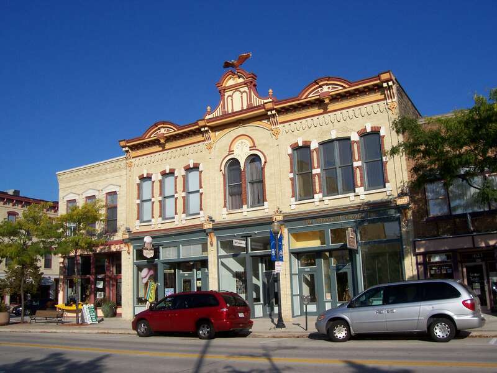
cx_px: 248
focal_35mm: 34
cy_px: 186
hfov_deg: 54.0
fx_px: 488
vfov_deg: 41.8
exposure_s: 1/645
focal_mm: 5.6
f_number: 5.1
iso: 80
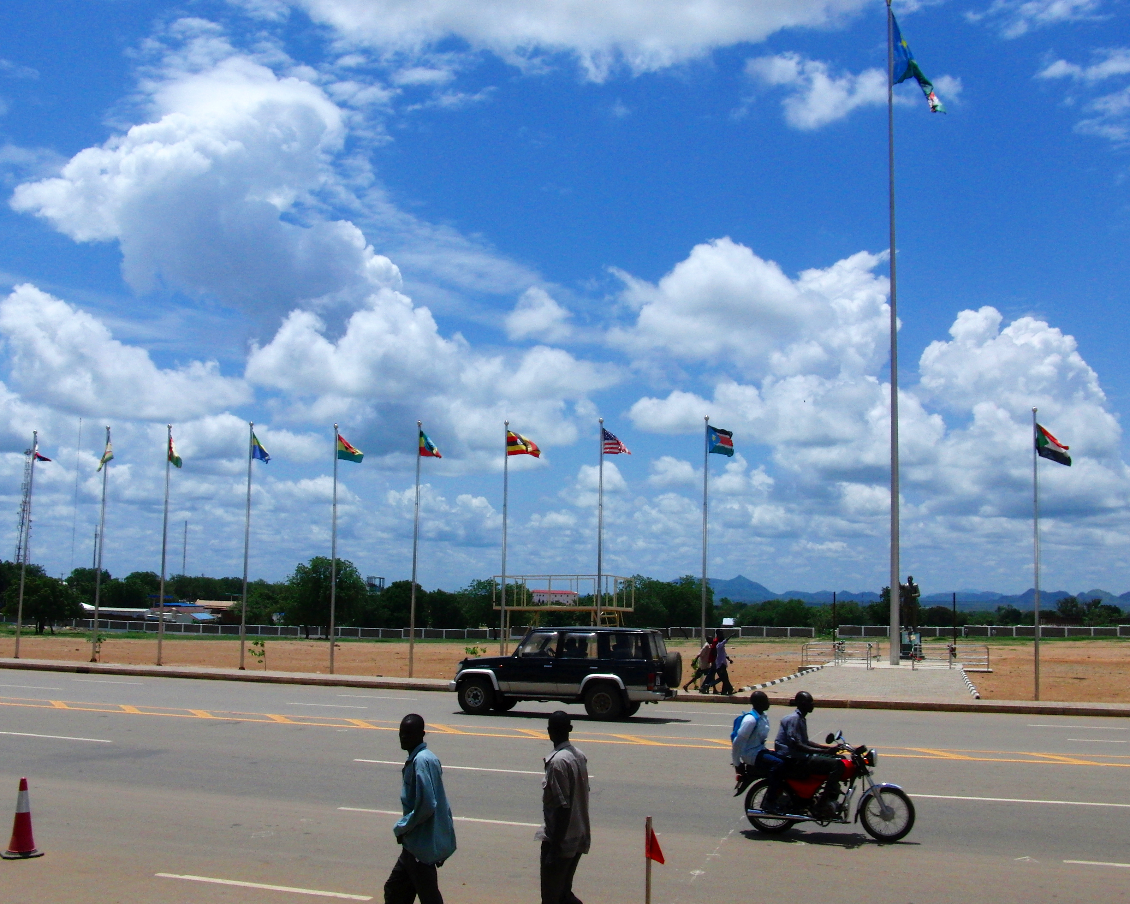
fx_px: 1304
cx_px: 607
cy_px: 448
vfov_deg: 38.2
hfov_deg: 46.8
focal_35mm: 39
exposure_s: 1/800
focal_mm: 6.42
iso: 100
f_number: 8.5
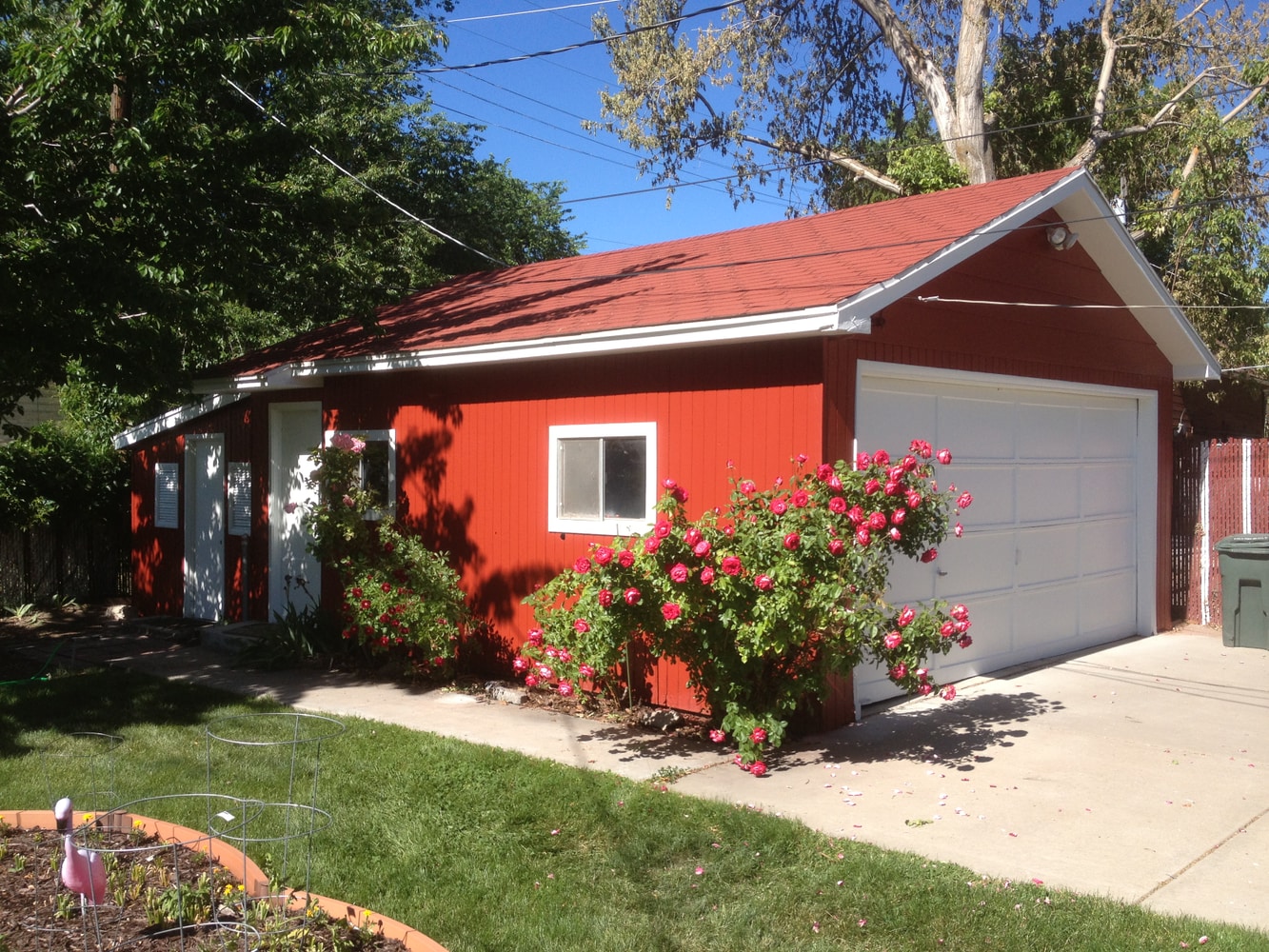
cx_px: 634
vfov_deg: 40.7
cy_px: 476
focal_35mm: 35
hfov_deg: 52.6
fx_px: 1283
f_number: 2.4
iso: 50
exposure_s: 1/935
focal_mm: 4.28
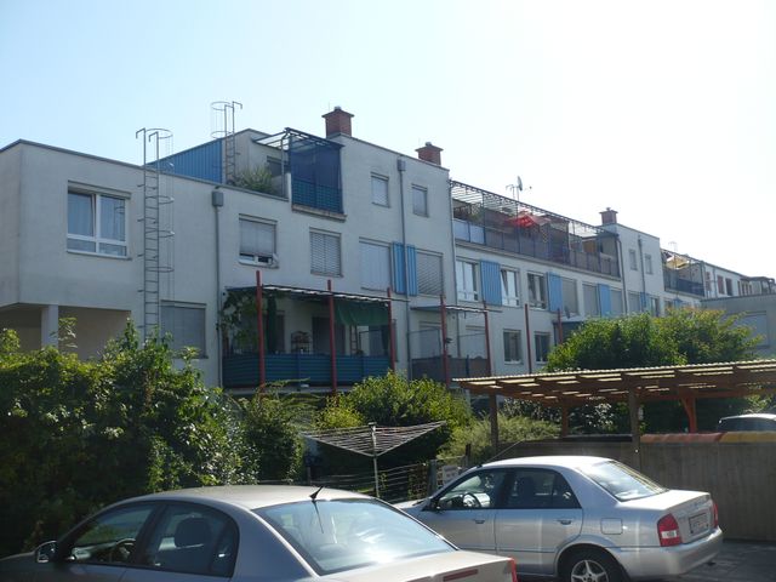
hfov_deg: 52.6
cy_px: 291
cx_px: 388
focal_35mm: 35
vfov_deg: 40.7
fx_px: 785
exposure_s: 1/160
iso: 100
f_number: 8
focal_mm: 5.8
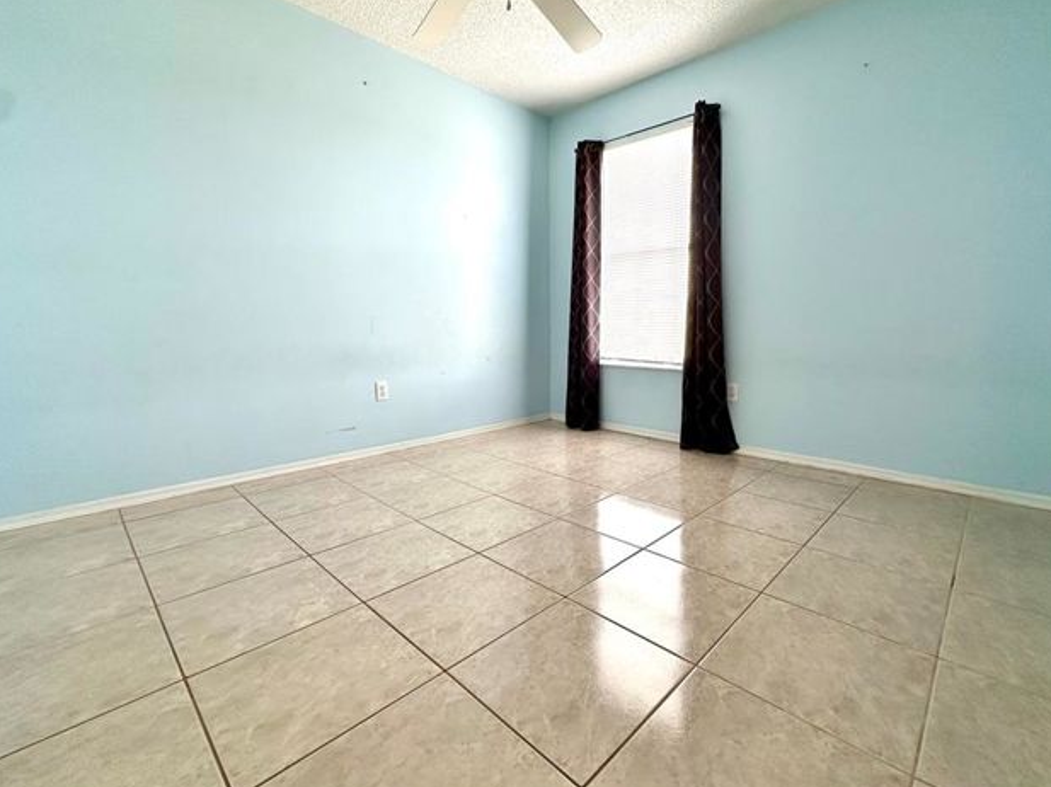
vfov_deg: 77.9
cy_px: 361
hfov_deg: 94.4
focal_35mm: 16
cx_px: 558
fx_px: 486
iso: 100
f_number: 2.2
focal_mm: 2.22
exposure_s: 1/99
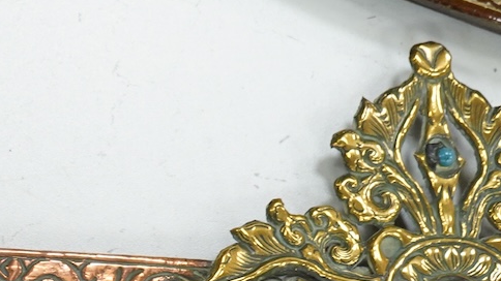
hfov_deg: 19.6
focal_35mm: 104
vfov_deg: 11.5
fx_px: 1381
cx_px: -55
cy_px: 286
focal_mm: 28
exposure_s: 1/80
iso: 2500
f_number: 7.1
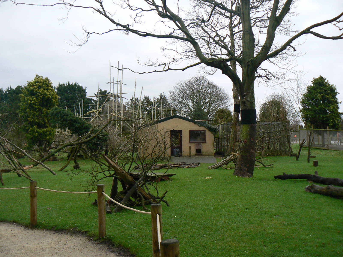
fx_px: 357
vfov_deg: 39.7
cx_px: 172
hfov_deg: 51.4
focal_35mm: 36
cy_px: 128
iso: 80
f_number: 2.8
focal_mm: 6
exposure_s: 1/40
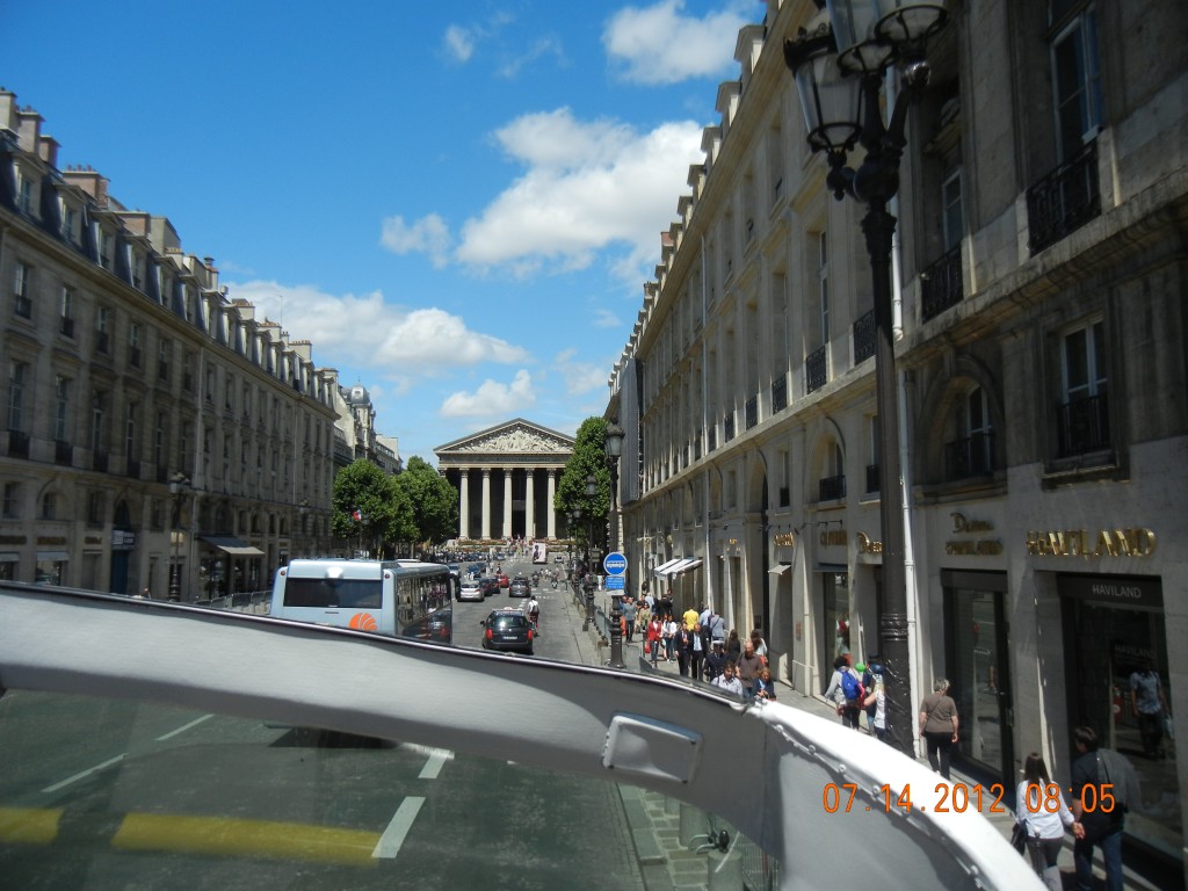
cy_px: 446
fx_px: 1030
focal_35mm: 30
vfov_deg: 46.8
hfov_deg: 60.0
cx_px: 594
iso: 160
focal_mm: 5.4
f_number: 7
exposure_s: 1/488
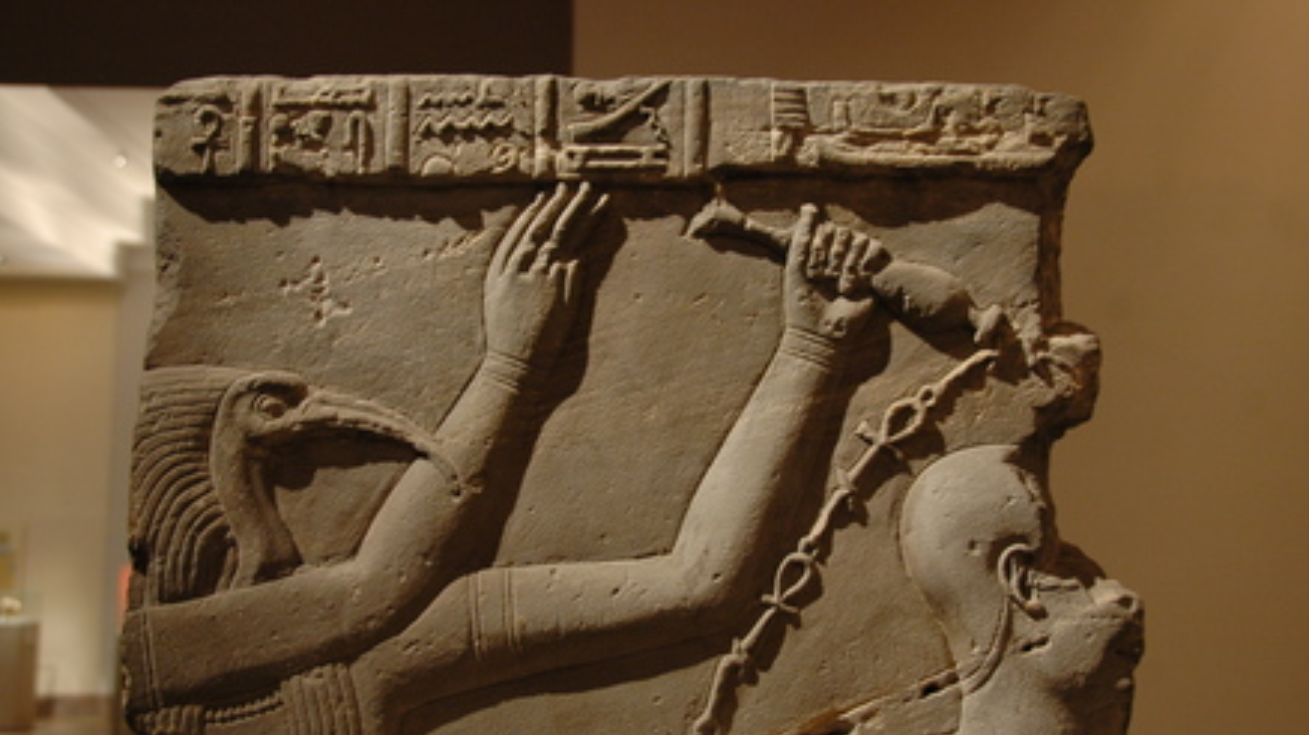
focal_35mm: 41
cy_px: 424
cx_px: 654
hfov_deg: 49.4
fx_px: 1423
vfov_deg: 28.9
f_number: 4
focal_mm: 26
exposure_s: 1/13
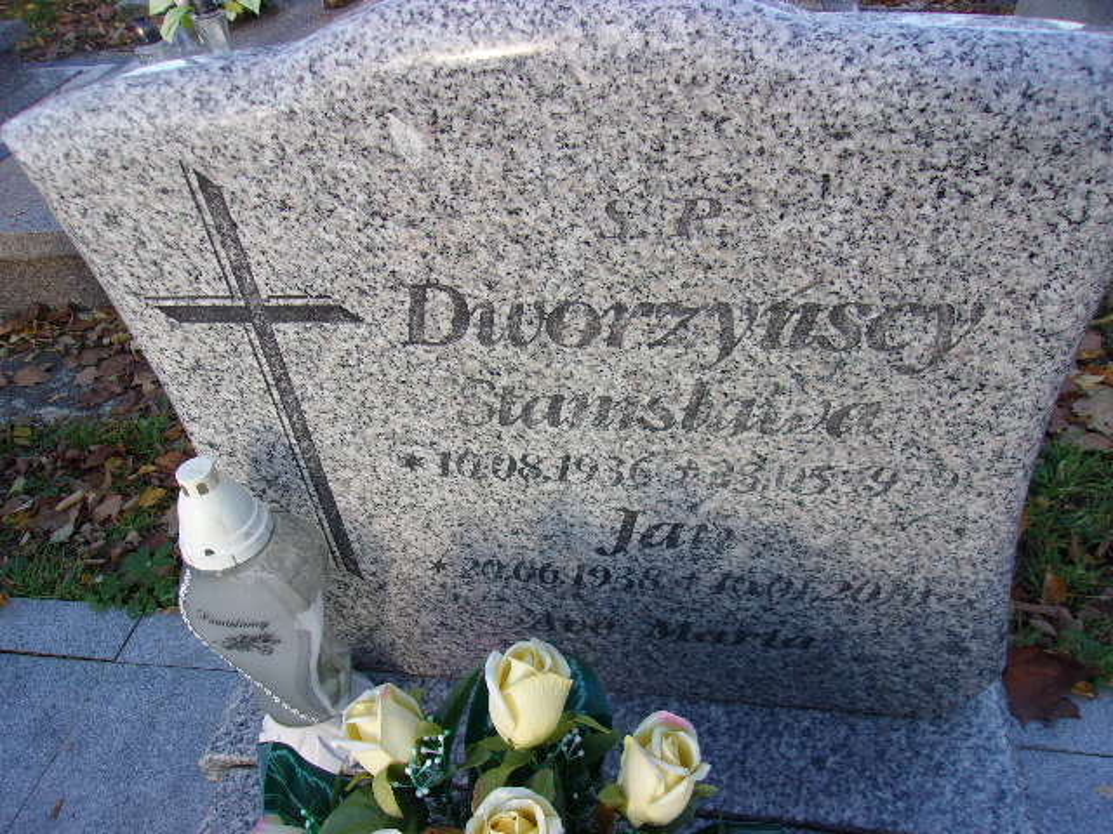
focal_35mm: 27
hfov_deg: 65.3
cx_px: 556
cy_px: 417
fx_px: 868
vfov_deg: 51.4
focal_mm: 4.9
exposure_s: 1/150
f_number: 3
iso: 80
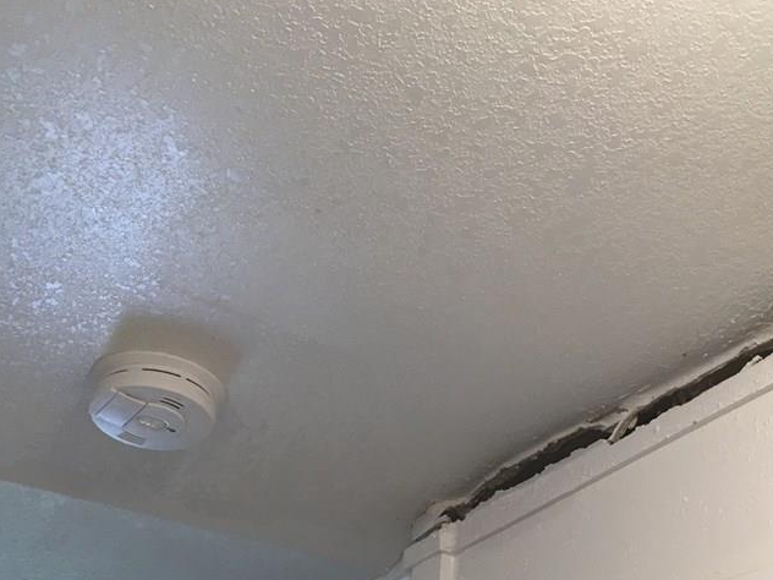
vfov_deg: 30.5
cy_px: 422
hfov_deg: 39.9
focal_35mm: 47
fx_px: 1050
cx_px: 523
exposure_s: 1/30
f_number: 2.2
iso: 32
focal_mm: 4.15
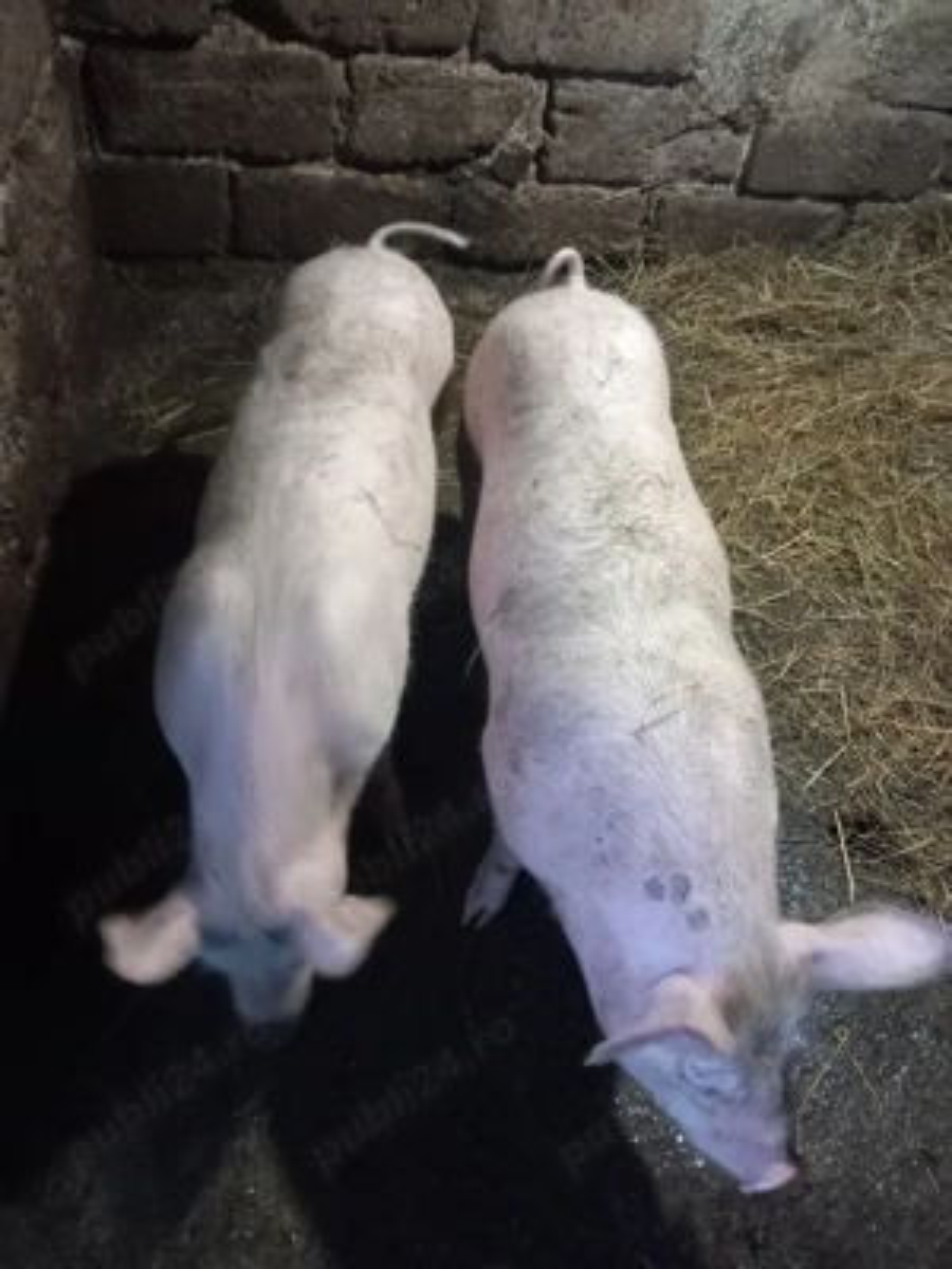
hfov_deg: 51.4
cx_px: 476
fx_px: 990
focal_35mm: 27
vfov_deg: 65.3
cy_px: 634
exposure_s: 1/14.3
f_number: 1.8
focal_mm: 4
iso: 800
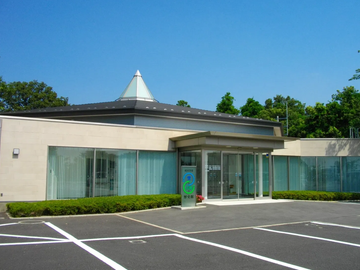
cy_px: 128
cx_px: 192
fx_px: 364
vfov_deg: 40.7
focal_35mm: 35
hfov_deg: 52.6
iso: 100
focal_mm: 5.7
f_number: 5.5
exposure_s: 1/500
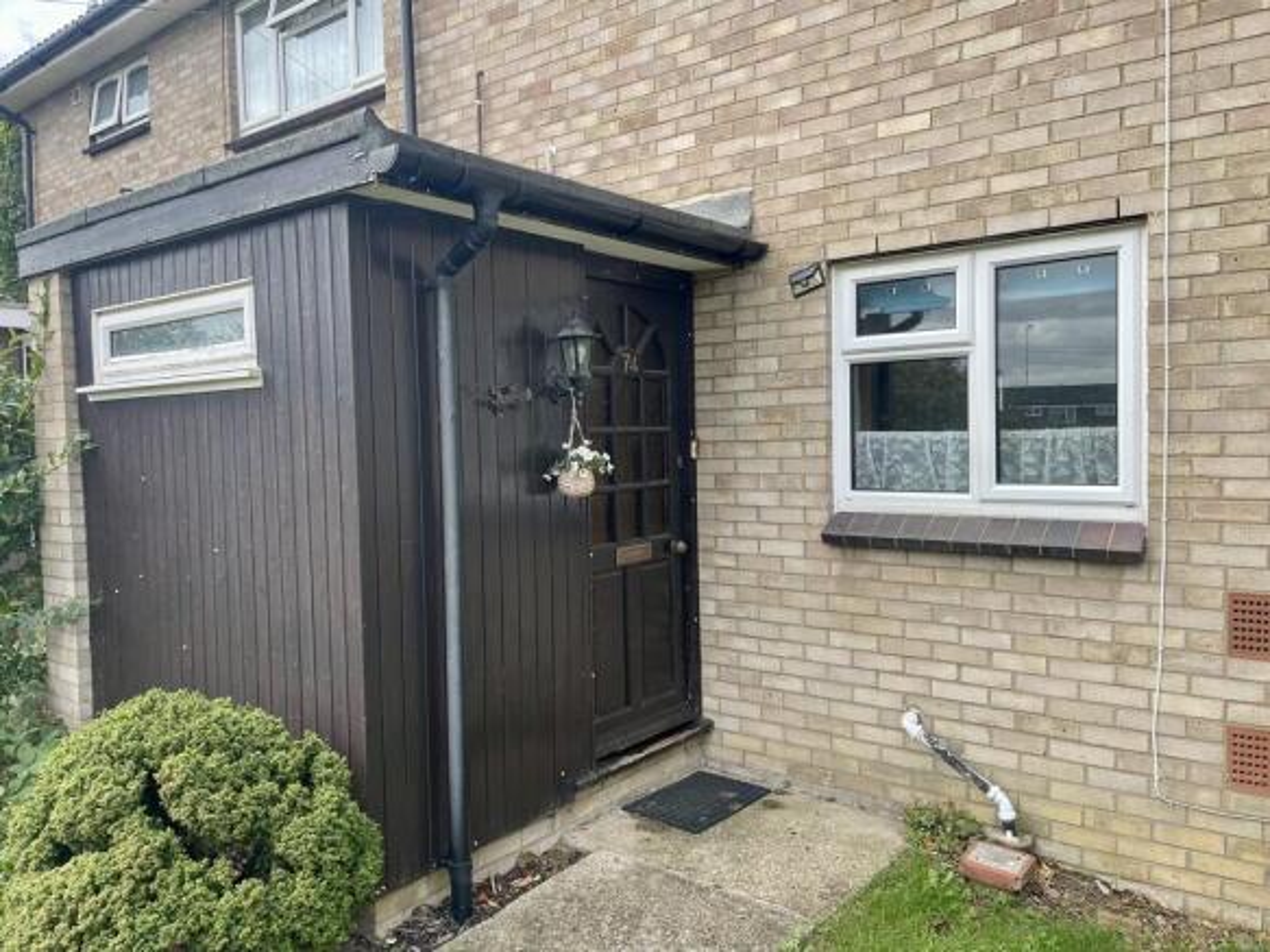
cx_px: 635
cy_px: 476
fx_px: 917
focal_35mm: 25
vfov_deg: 54.9
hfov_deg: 69.4
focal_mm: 5.1
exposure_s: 1/1011
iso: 32
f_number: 1.6
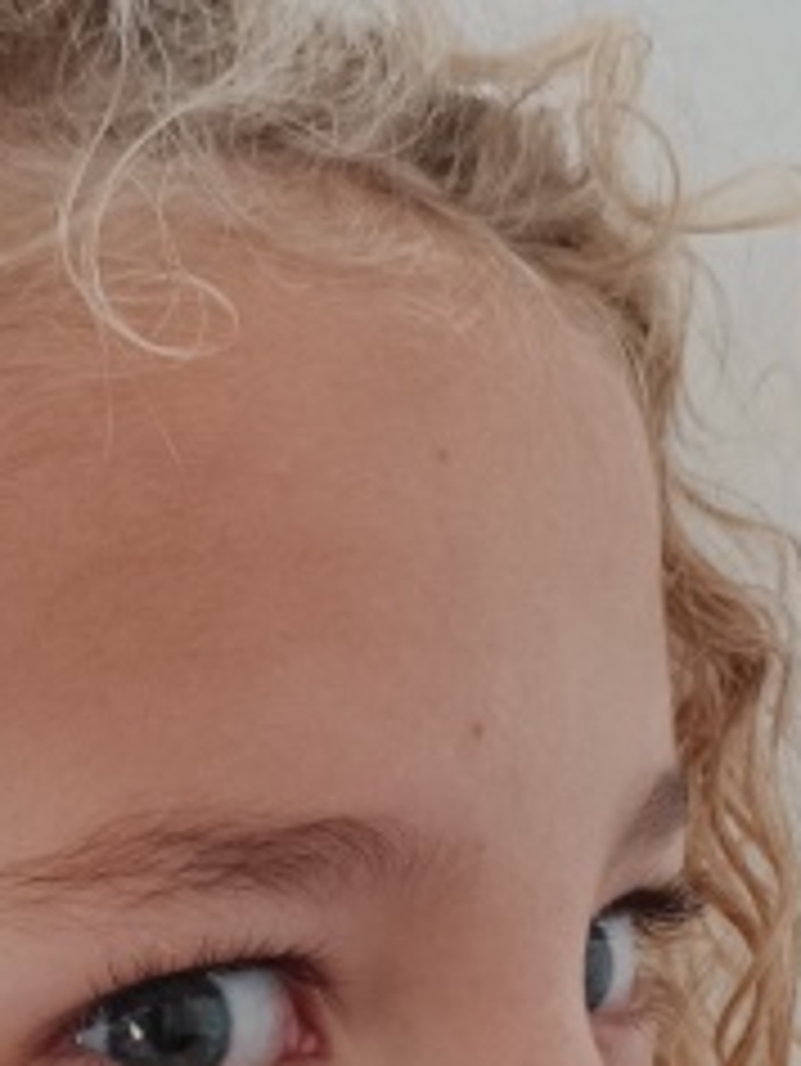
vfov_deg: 18.0
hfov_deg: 13.7
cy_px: 888
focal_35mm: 108
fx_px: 3329
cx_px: 342
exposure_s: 1/25
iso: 973
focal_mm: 5.59
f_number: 1.88
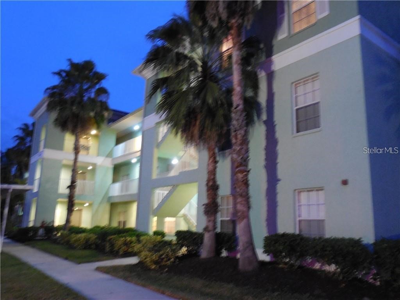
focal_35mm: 30
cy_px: 150
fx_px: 347
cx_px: 200
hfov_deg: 60.0
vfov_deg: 46.8
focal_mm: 5.3
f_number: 3.8
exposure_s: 1/1.3
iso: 800
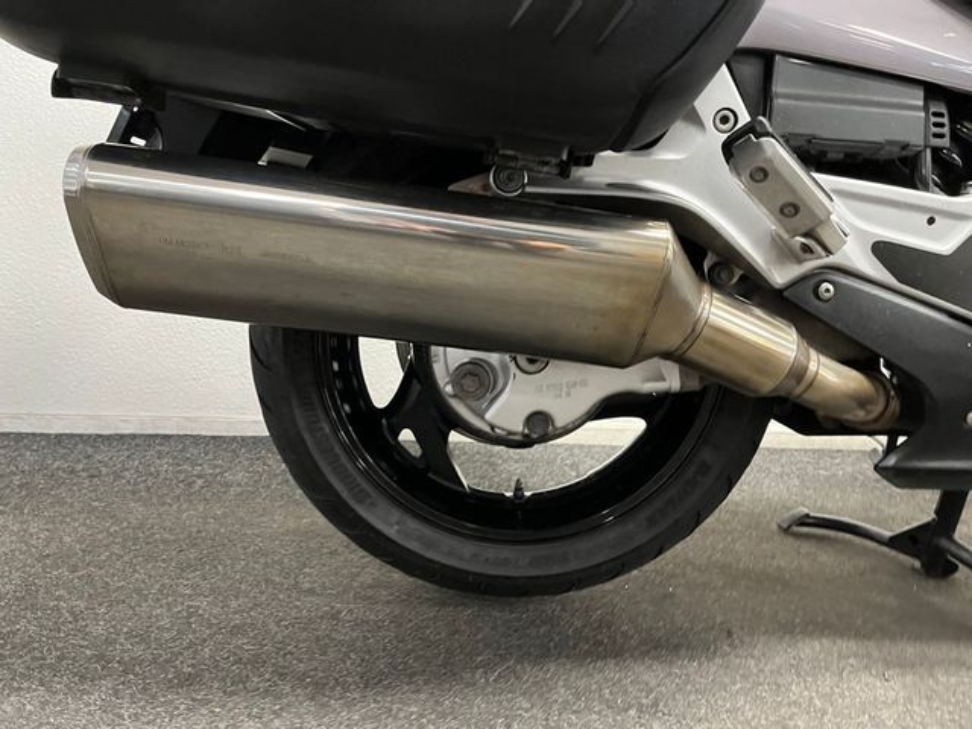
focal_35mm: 26
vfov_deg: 53.1
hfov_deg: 67.3
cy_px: 364
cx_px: 486
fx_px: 730
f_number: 1.6
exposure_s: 1/33
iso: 400
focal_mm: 5.1
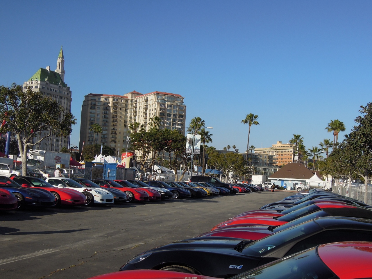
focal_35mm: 50
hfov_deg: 38.2
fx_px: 537
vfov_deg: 29.1
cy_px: 140
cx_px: 186
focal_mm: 9
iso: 160
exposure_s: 1/1250
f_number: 4.7
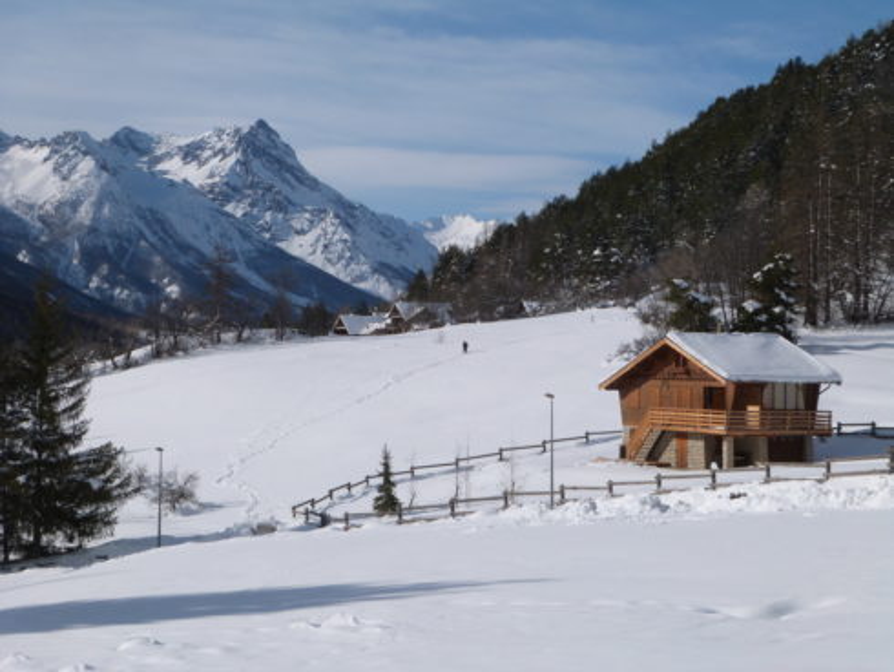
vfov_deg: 20.2
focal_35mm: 73
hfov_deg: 26.7
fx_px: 1886
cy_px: 336
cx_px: 447
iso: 100
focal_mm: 13.2
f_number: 5.6
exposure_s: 1/1300
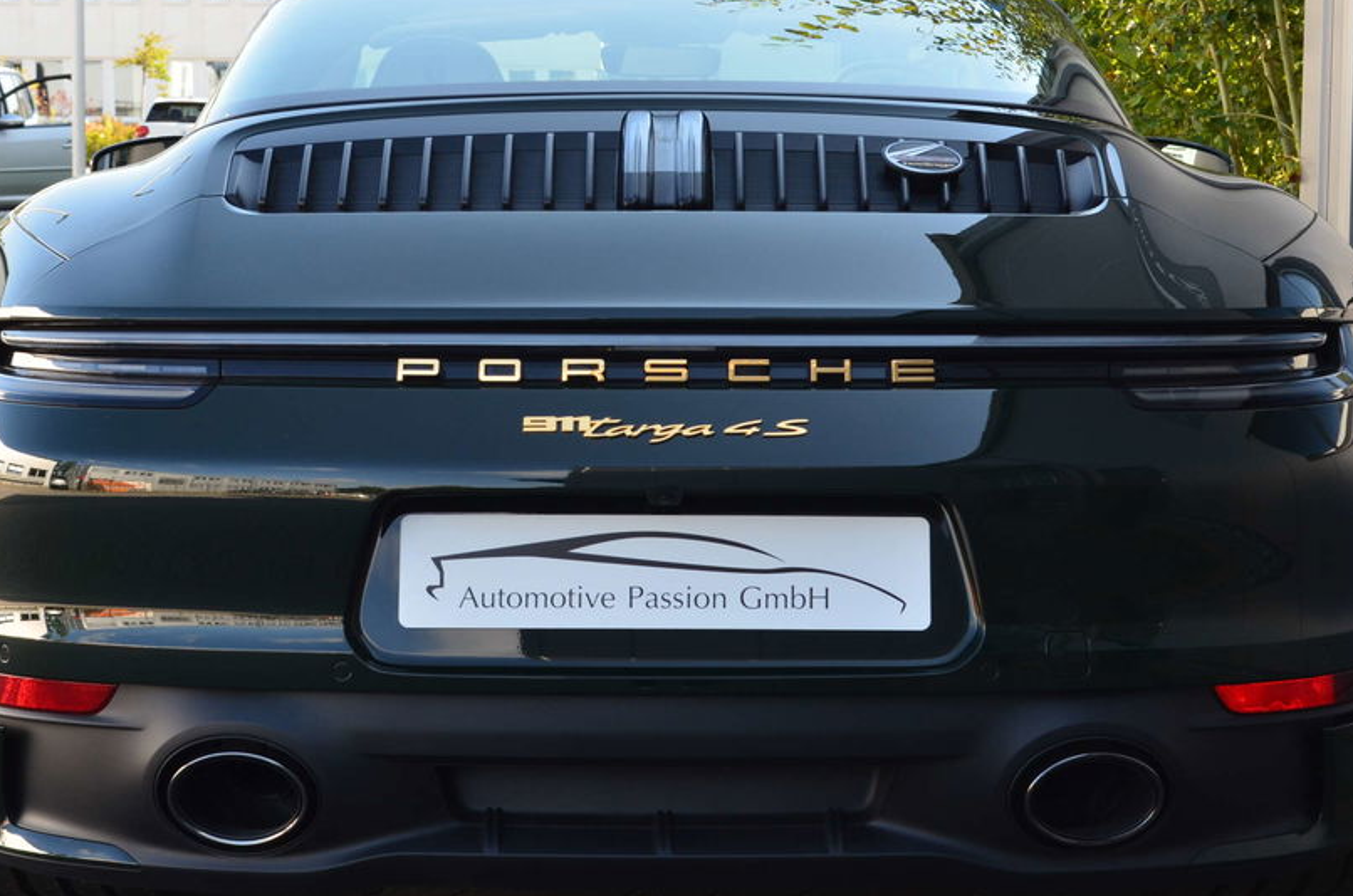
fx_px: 3001
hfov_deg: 25.4
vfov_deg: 17.0
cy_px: 396
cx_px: 665
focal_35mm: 80
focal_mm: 42
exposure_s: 1/60
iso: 280
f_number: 10
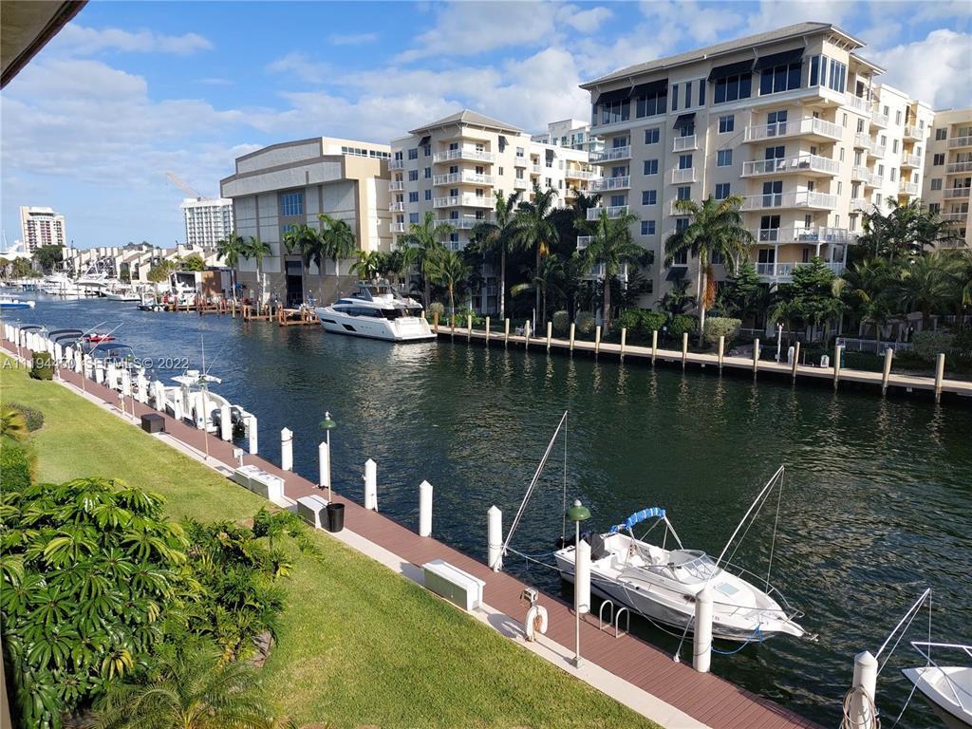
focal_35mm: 24
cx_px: 486
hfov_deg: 71.6
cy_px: 364
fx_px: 674
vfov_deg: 56.8
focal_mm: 5.23
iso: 40
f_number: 1.8
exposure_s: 1/1693
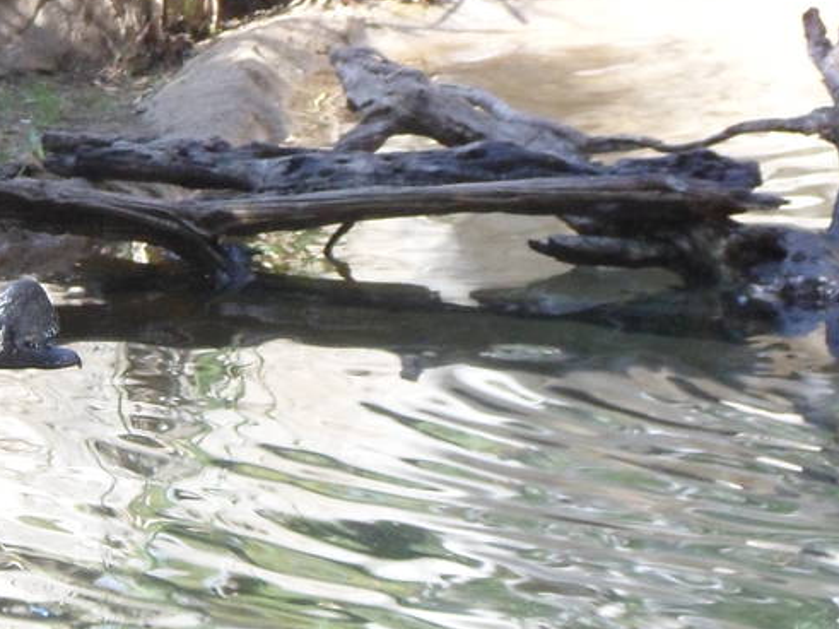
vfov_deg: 4.3
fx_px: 8287
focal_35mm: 342
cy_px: 412
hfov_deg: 5.7
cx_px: -337
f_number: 5.3
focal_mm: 17.7
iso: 160
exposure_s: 1/45
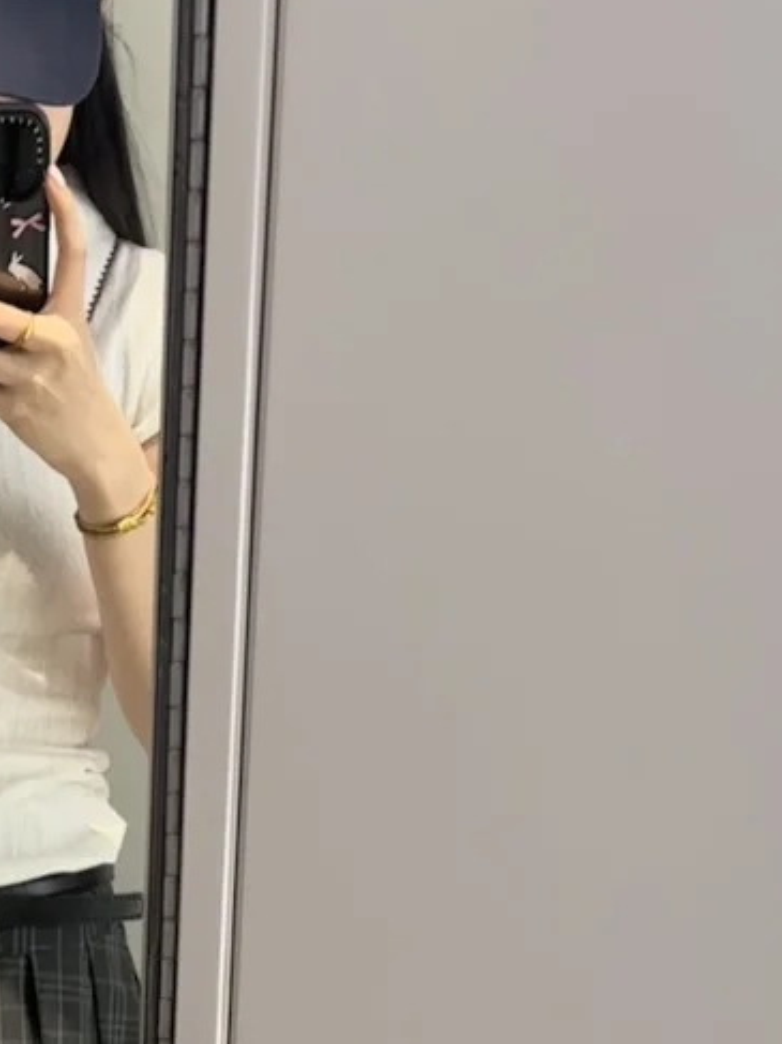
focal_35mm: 71
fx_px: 2140
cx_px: 71
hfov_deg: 20.3
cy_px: 918
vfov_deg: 26.6
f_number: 1.78
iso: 160
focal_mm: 6.86
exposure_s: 1/50
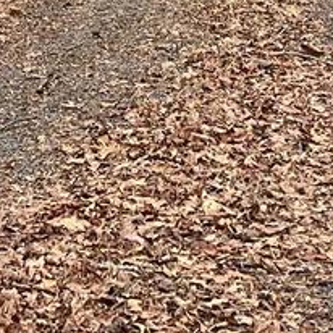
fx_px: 1752
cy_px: -276
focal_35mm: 161
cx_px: -5
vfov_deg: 10.2
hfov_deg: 10.8
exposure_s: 1/751
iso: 50
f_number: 1.6
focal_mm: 5.1
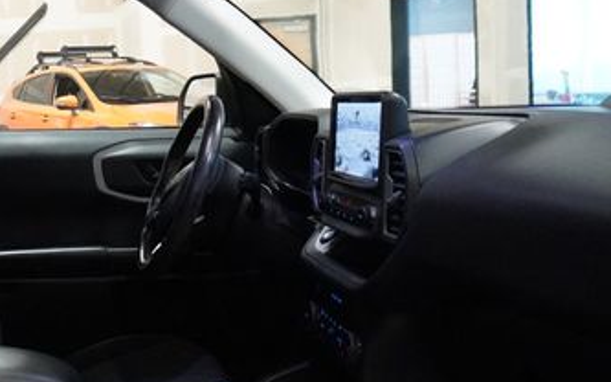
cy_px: 147
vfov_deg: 27.3
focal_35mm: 47
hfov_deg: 38.7
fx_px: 782
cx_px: 26
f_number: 3.5
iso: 6400
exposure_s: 1/160
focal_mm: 16
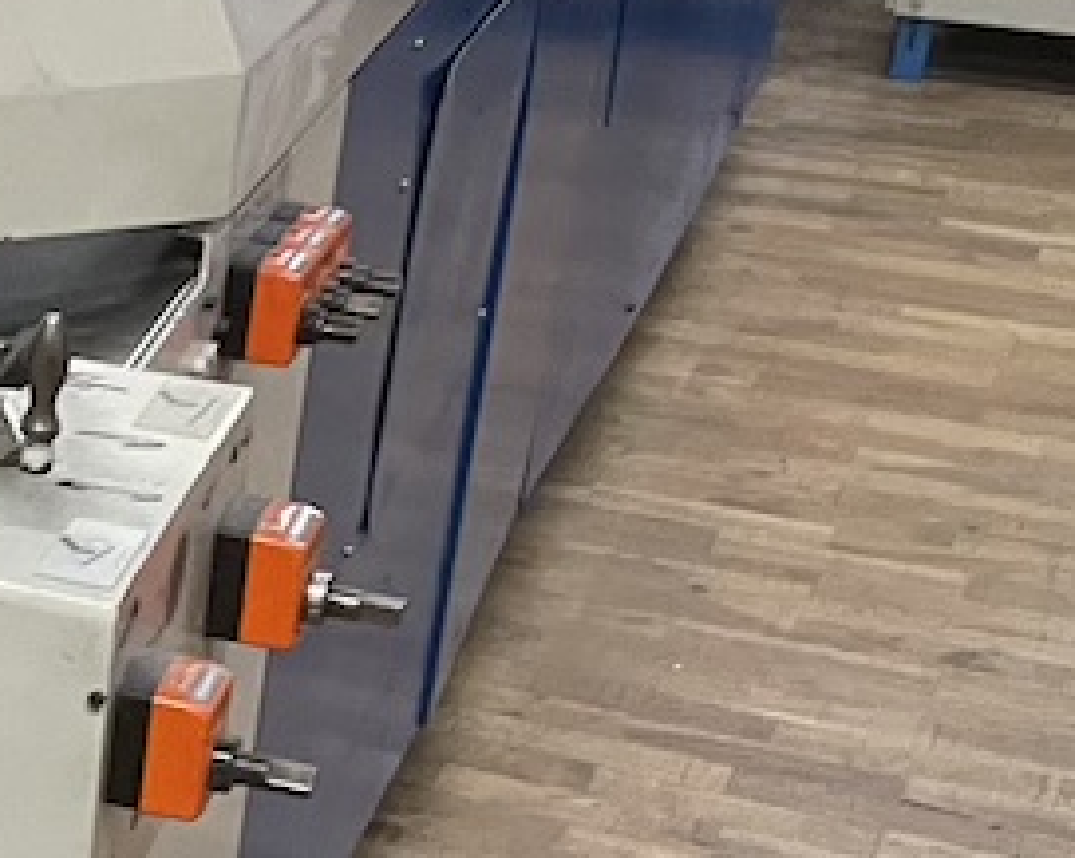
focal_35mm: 113
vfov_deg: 13.6
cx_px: -1146
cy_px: 469
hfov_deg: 14.0
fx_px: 3591
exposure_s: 1/50
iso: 160
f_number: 1.6
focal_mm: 4.2
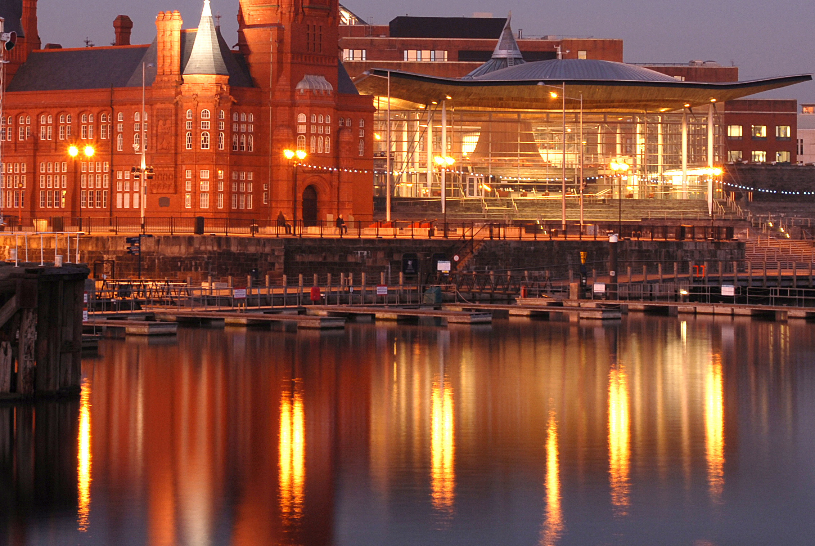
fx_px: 2675
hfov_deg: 17.3
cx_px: 363
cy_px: 94
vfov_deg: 11.6
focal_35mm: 118
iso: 100
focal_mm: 46
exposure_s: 15
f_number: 14
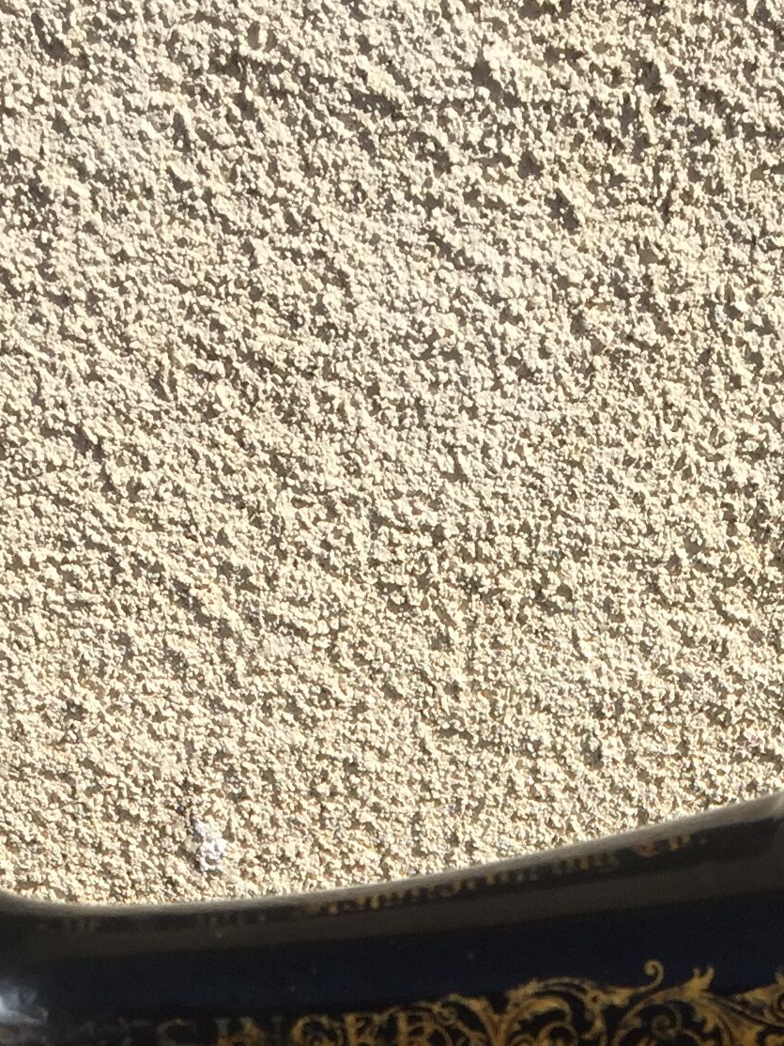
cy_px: 1431
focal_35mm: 85
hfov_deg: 17.3
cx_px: 544
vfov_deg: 20.6
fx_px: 2568
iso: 32
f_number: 2.2
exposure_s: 1/1582
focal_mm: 4.15
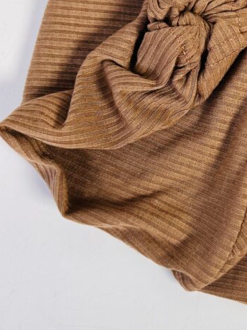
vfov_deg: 32.8
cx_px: 272
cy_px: 95
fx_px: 552
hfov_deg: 23.6
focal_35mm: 58
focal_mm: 5.7
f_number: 1.5
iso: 50
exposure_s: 1/398
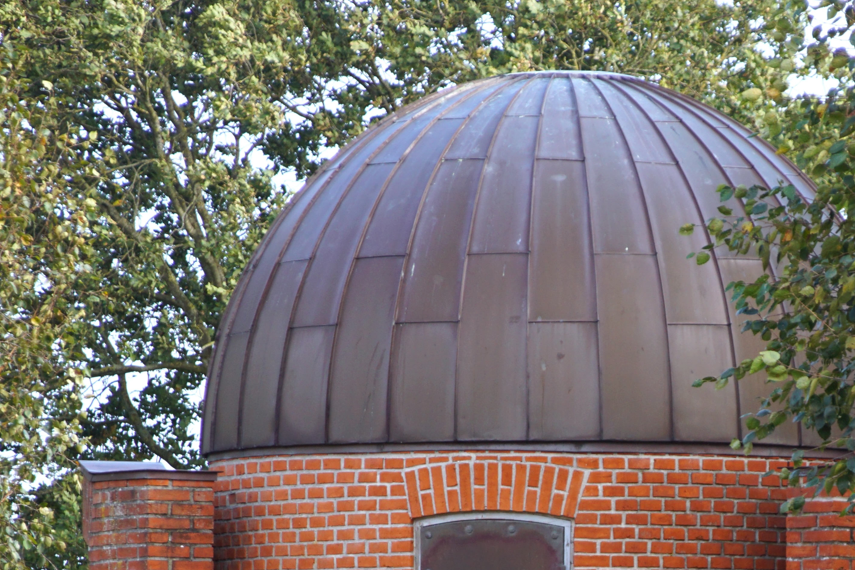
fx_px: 8288
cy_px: 596
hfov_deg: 5.9
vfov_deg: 3.9
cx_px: 694
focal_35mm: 349
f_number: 5.6
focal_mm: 110
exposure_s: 1/200
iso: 320
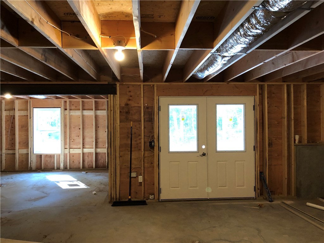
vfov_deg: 49.7
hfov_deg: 63.4
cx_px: 162
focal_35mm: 28
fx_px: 262
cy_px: 122
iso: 100
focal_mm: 4
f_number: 1.8
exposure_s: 1/15
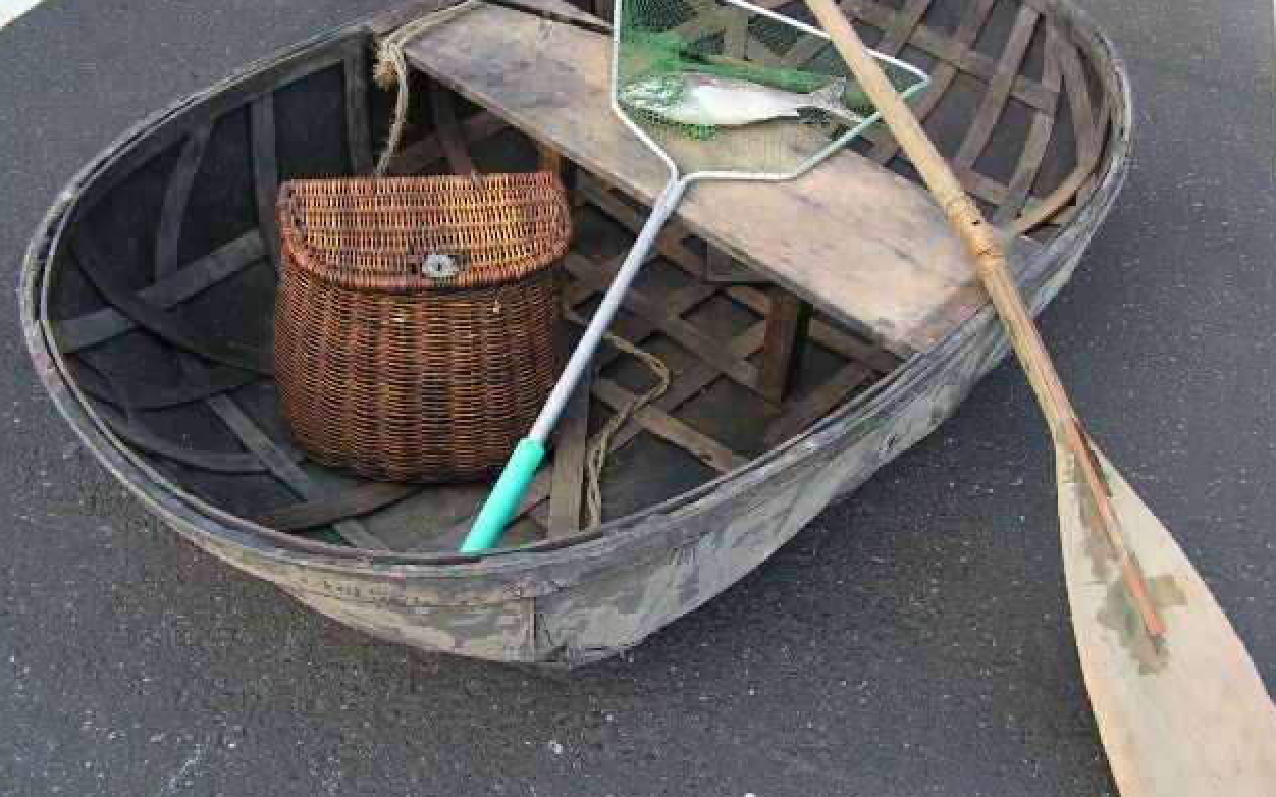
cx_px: 634
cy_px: 320
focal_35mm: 39
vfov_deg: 32.7
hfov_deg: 50.4
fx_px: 1356
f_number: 3.2
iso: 64
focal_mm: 6
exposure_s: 1/100
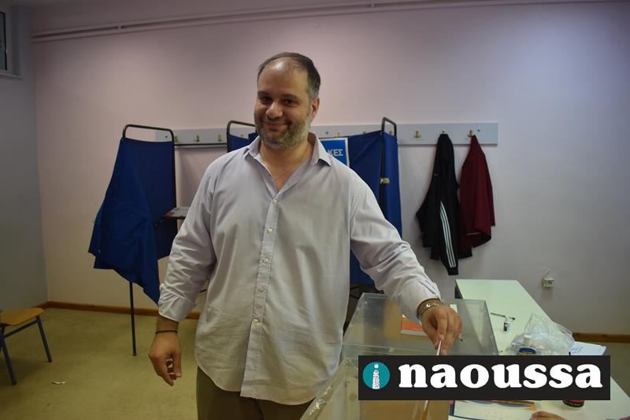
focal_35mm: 27
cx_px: 315
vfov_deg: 47.9
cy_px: 210
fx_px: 472
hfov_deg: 67.4
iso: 640
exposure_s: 1/250
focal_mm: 18
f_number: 3.5
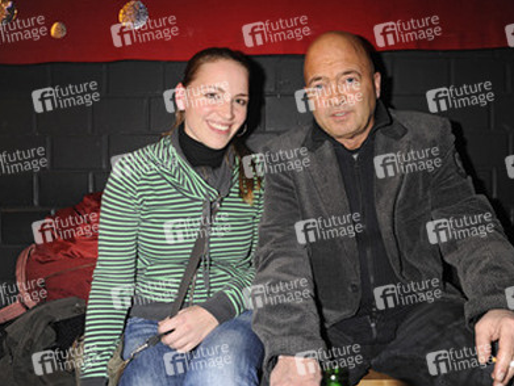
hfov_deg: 58.1
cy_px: 196
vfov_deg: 45.5
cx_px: 294
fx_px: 461
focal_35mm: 31
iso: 1600
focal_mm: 28
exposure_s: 1/25
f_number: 5
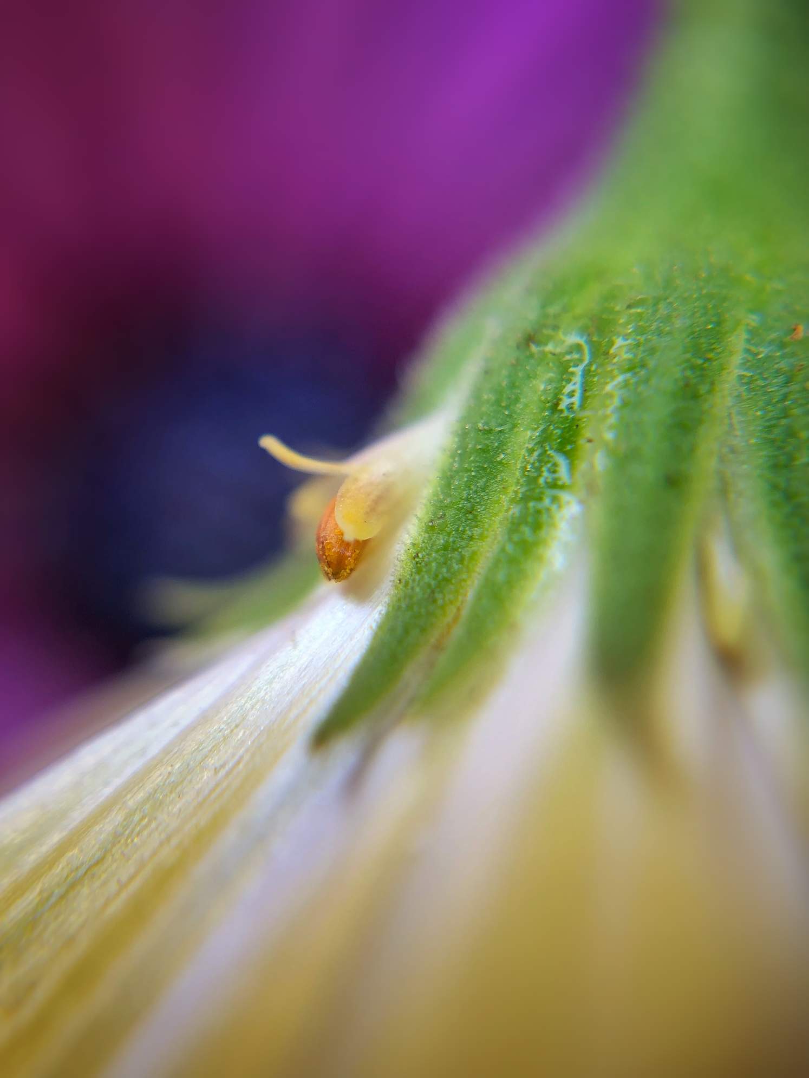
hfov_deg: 49.7
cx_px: 404
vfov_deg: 63.4
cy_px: 539
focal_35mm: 28
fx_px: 873
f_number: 1.8
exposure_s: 1/120
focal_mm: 3.99
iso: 25
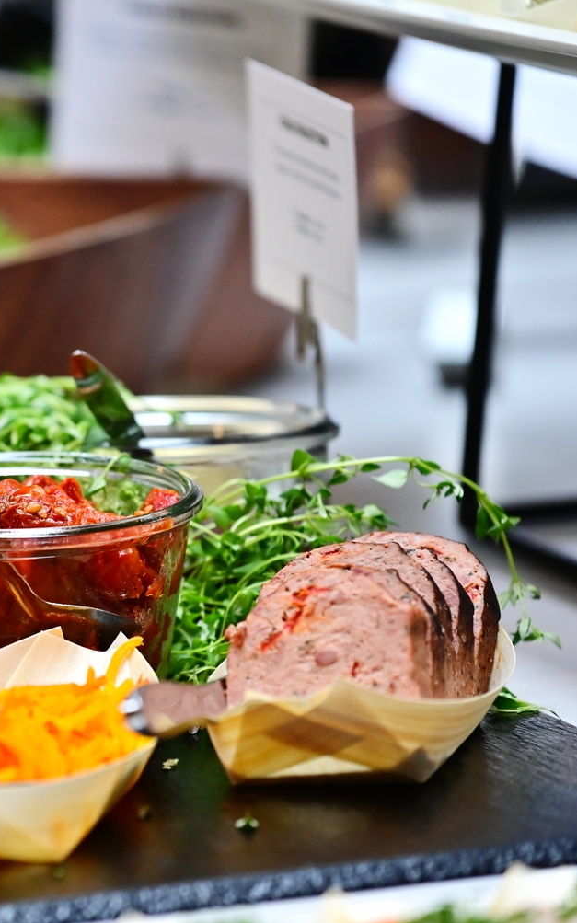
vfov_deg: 8.0
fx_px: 6566
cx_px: -24
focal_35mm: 261
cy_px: 462
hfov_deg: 5.0
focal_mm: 170
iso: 1600
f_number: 4
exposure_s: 1/250
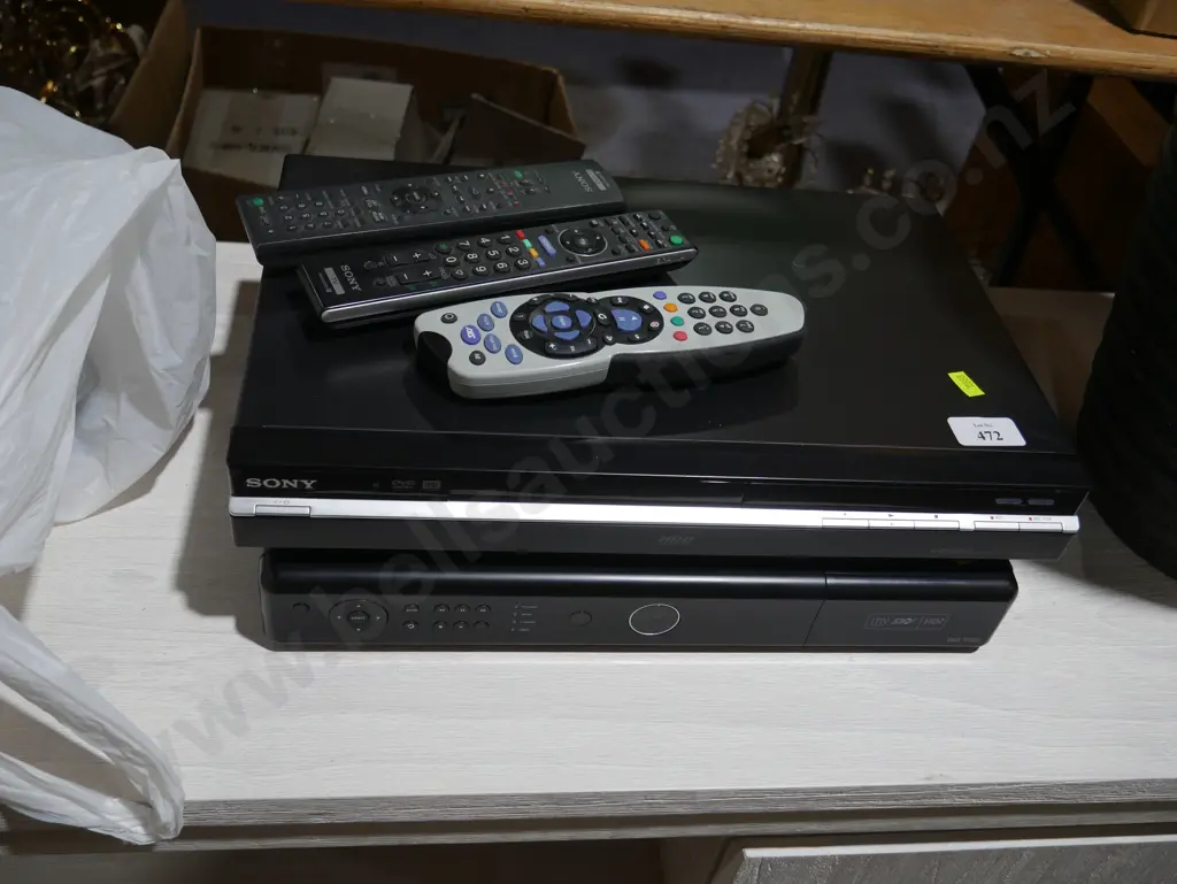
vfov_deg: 44.2
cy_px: 442
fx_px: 1089
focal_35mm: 32
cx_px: 588
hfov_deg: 56.8
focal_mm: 16
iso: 200
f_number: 3.6
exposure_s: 1/100
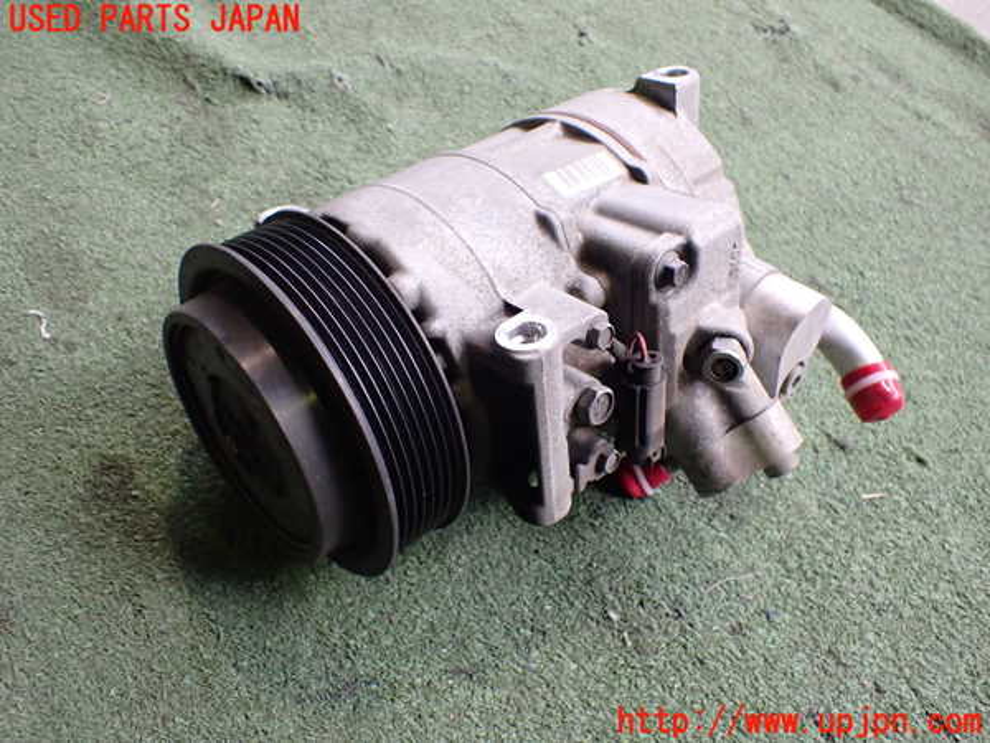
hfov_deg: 60.0
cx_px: 495
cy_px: 372
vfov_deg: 46.8
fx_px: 858
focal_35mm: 30
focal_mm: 5.4
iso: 640
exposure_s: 1/125
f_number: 2.3
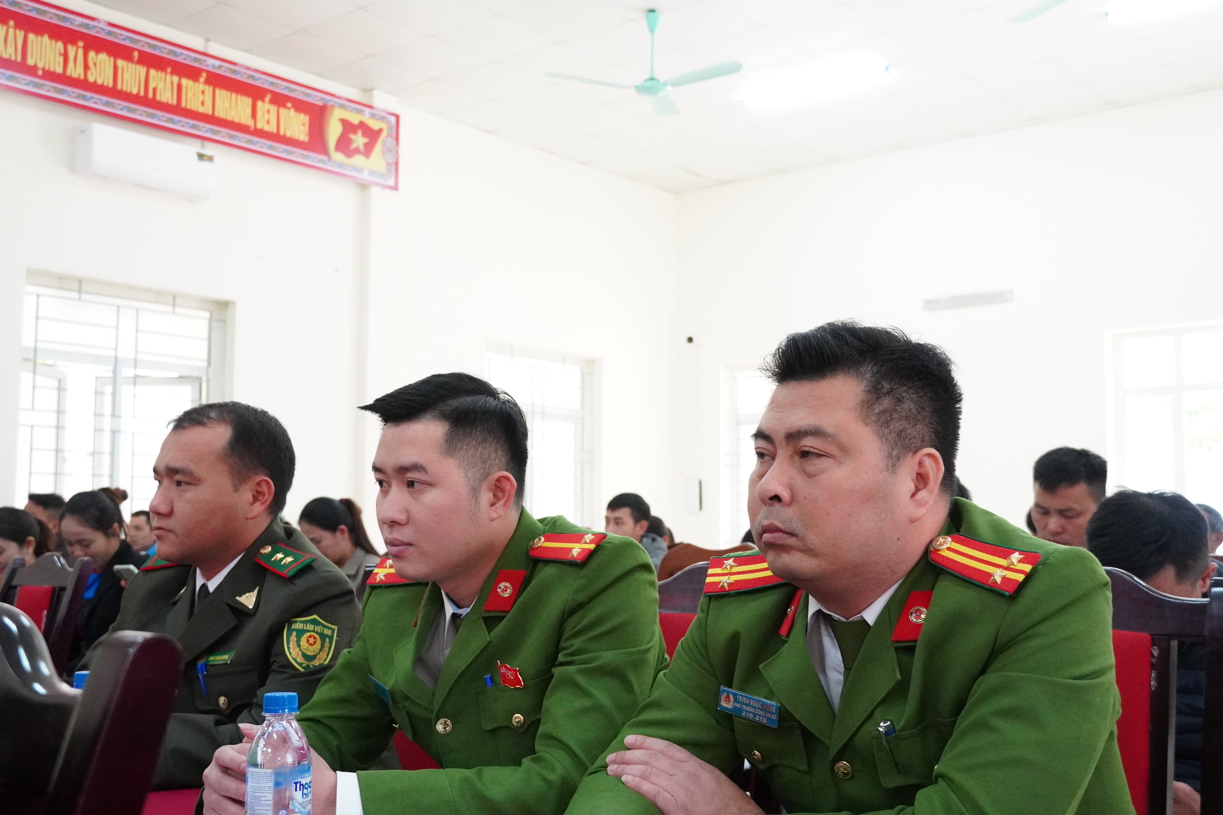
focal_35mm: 44
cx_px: 612
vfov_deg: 30.8
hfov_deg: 45.0
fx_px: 1478
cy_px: 408
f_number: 5
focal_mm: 29
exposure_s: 1/200
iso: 6400
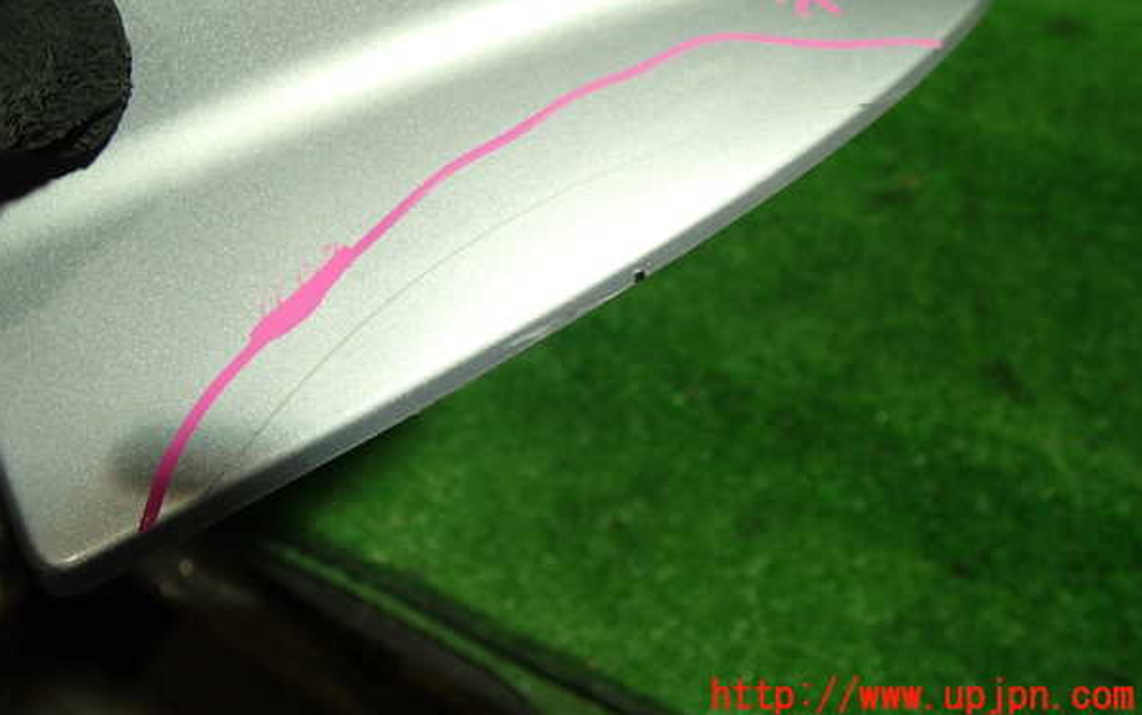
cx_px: 569
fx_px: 996
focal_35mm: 32
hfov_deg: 59.6
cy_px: 289
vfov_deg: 39.3
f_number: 2.3
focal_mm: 5.4
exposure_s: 1/40
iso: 200
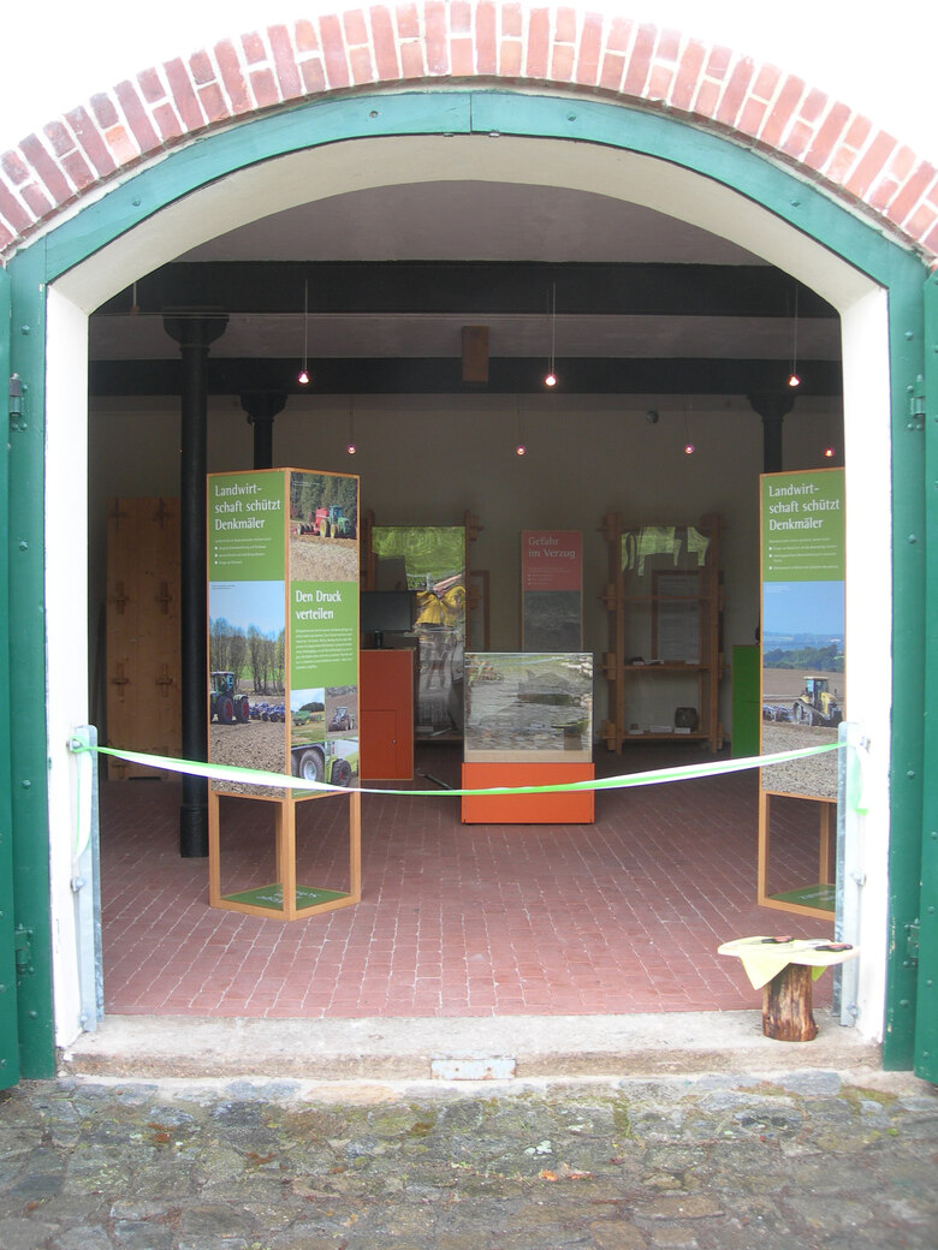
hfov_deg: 37.7
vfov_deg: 49.0
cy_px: 625
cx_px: 469
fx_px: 1373
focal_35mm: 38
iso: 50
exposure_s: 1/78.7
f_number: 2.8
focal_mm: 7.8
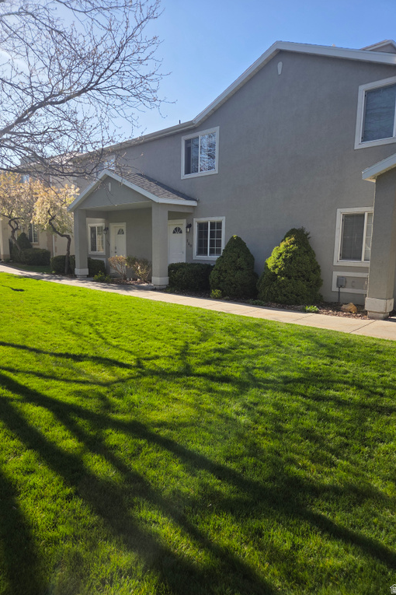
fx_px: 396
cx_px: 179
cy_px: 297
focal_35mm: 24
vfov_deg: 73.7
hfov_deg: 53.0
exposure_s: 1/2993
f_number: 1.8
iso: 80
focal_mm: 5.4
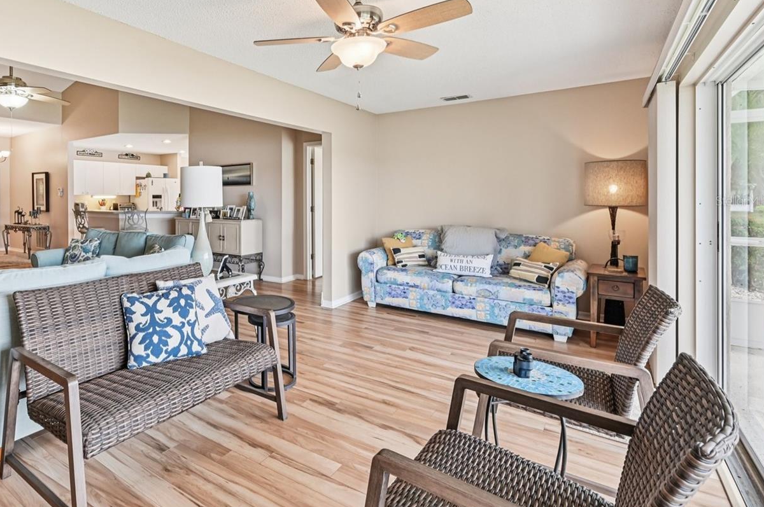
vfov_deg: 61.2
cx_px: 263
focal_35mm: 20
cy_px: 201
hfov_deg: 81.6
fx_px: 424
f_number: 8
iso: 400
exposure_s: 1/30
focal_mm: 15
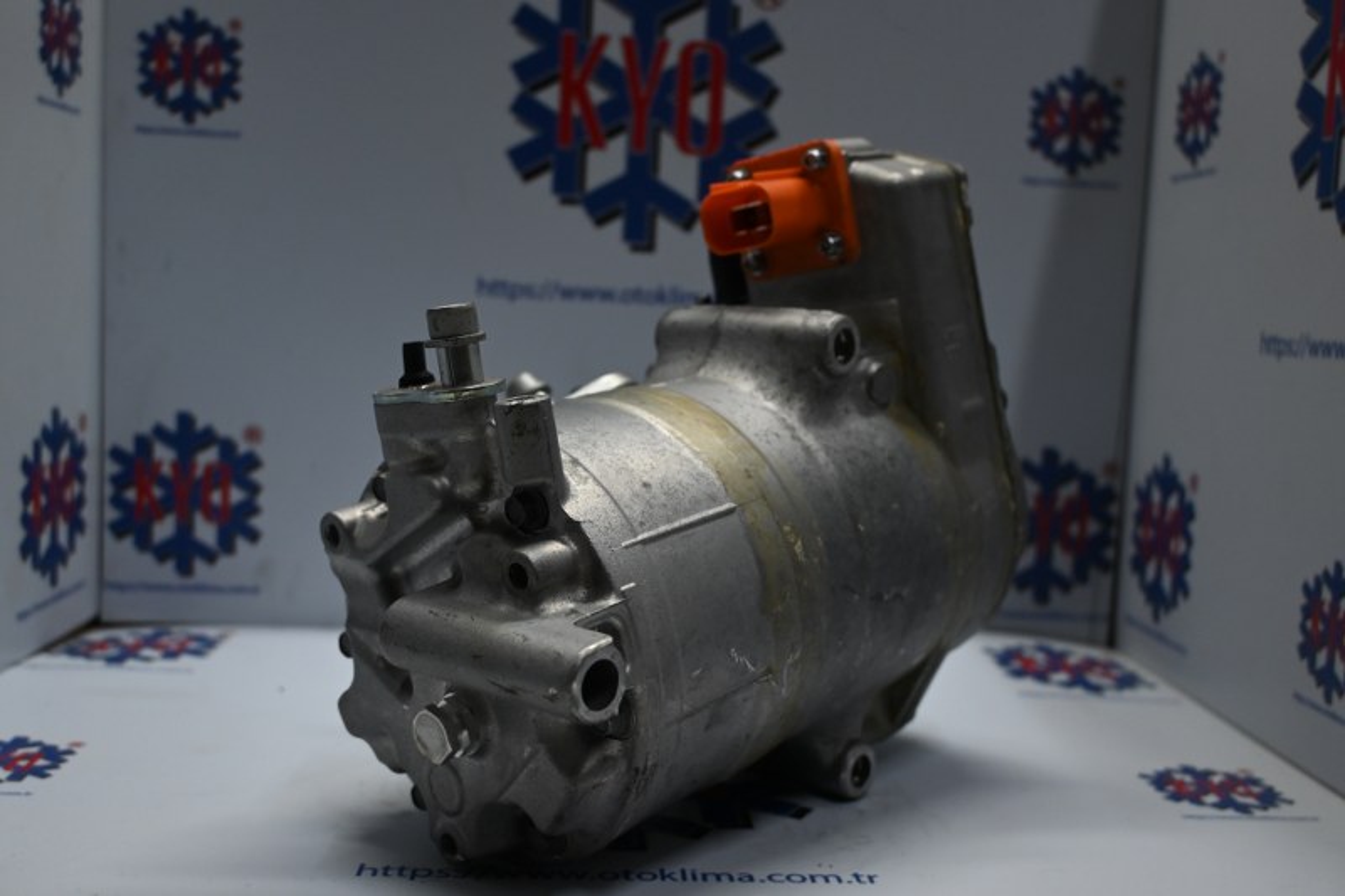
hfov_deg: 52.2
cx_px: 672
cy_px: 448
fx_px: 1373
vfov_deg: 36.2
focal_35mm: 37
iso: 560
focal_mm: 24.5
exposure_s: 1/125
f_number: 4.2
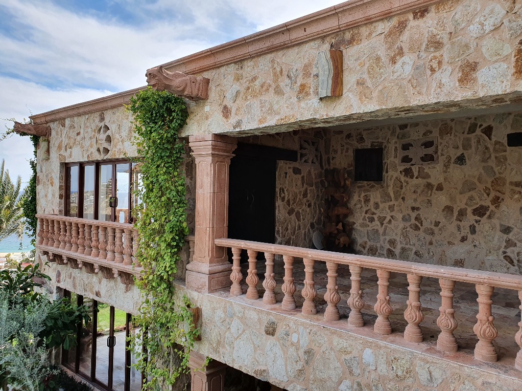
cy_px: 196
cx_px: 261
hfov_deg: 67.3
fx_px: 392
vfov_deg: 53.1
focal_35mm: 26
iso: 50
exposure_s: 1/722
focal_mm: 4.32
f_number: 2.4
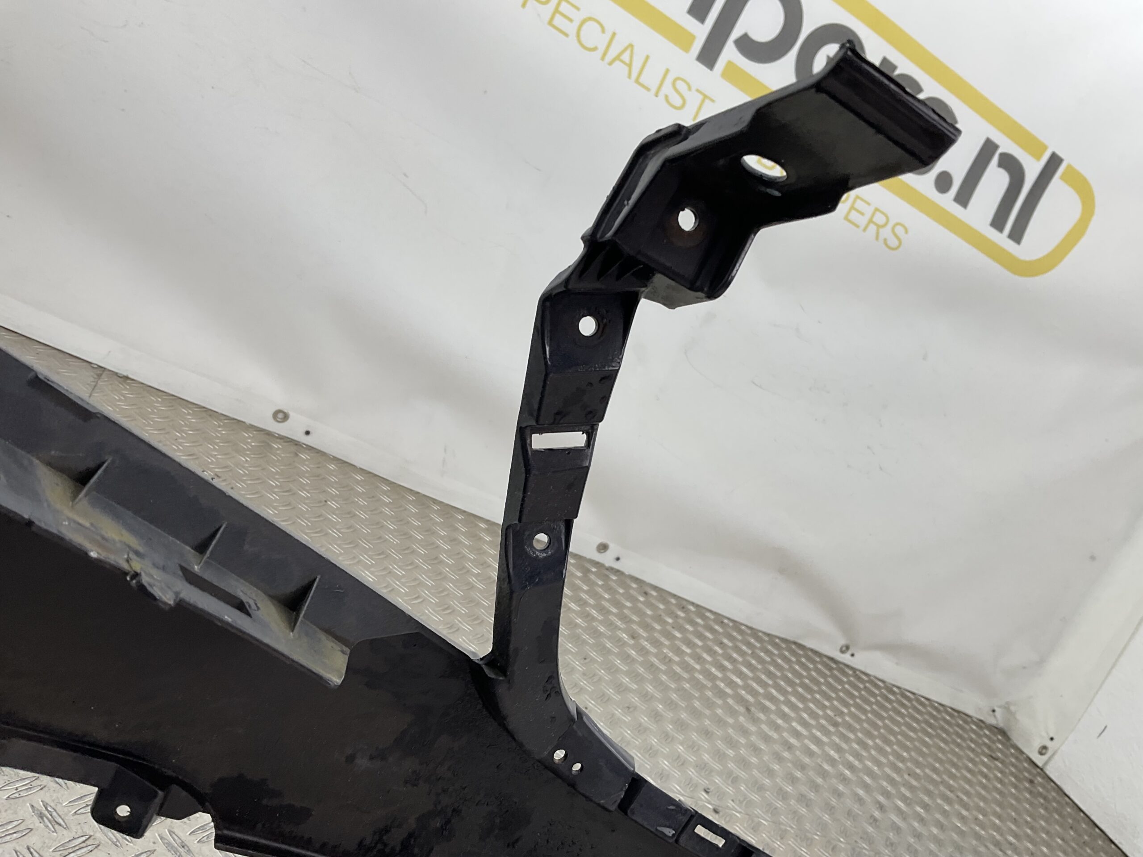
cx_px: 572
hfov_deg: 61.7
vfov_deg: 48.2
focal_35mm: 29
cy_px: 428
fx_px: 958
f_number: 1.8
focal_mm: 3
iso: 20
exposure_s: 1/100
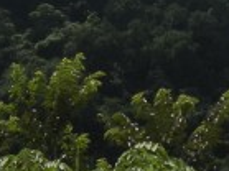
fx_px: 1461
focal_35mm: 221
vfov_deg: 6.7
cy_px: 76
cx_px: 272
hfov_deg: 8.9
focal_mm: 5.4
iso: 160
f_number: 7
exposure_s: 1/676
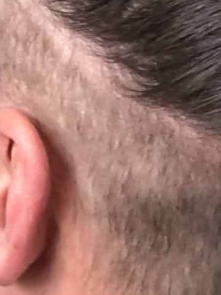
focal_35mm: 279
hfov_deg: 5.3
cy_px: 313
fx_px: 2374
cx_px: 192
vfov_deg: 7.1
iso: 100
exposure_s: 1/33
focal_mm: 6
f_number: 2.4
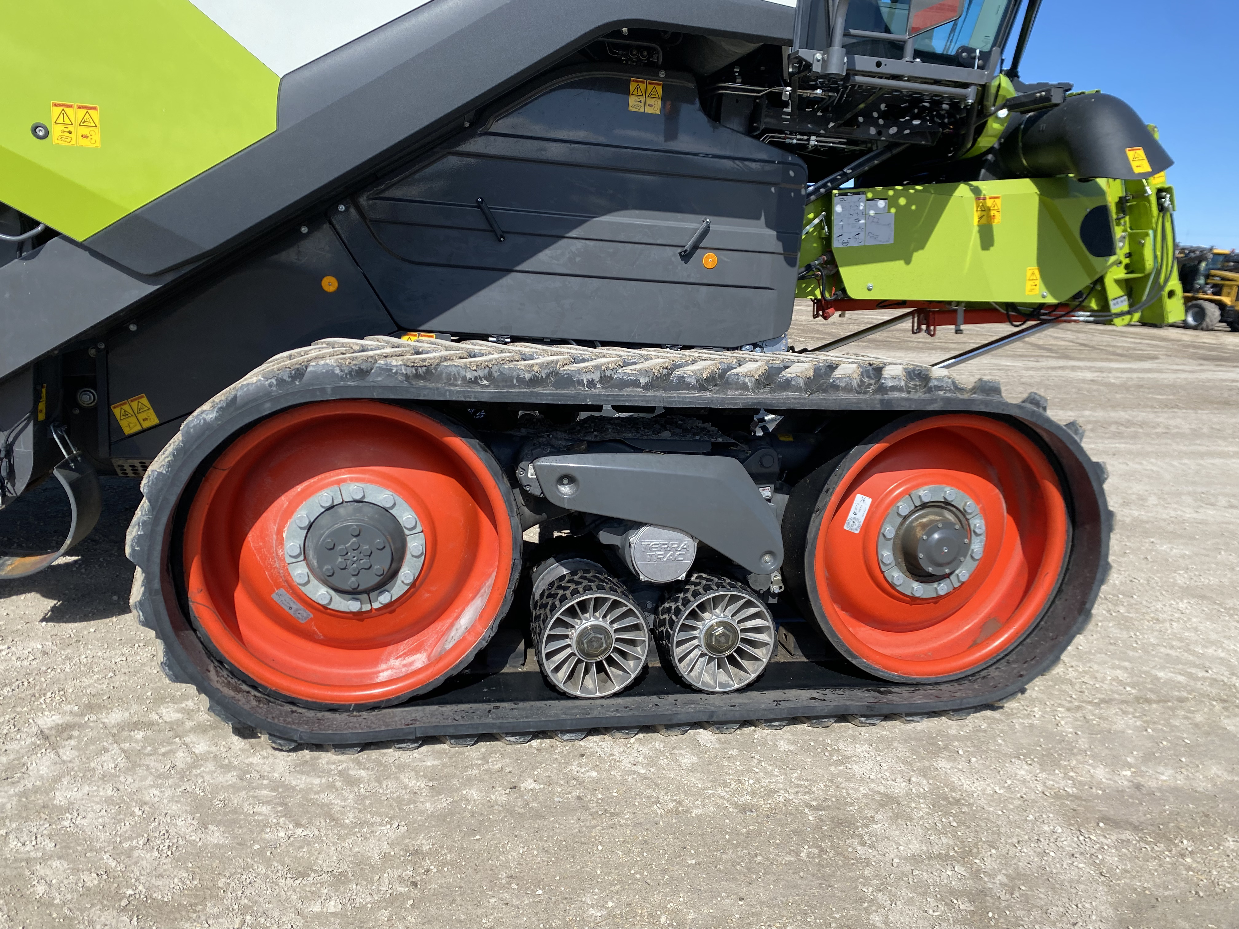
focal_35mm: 26
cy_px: 464
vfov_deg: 53.1
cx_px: 620
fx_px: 931
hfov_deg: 67.3
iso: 32
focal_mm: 4.25
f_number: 1.8
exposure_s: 1/2817
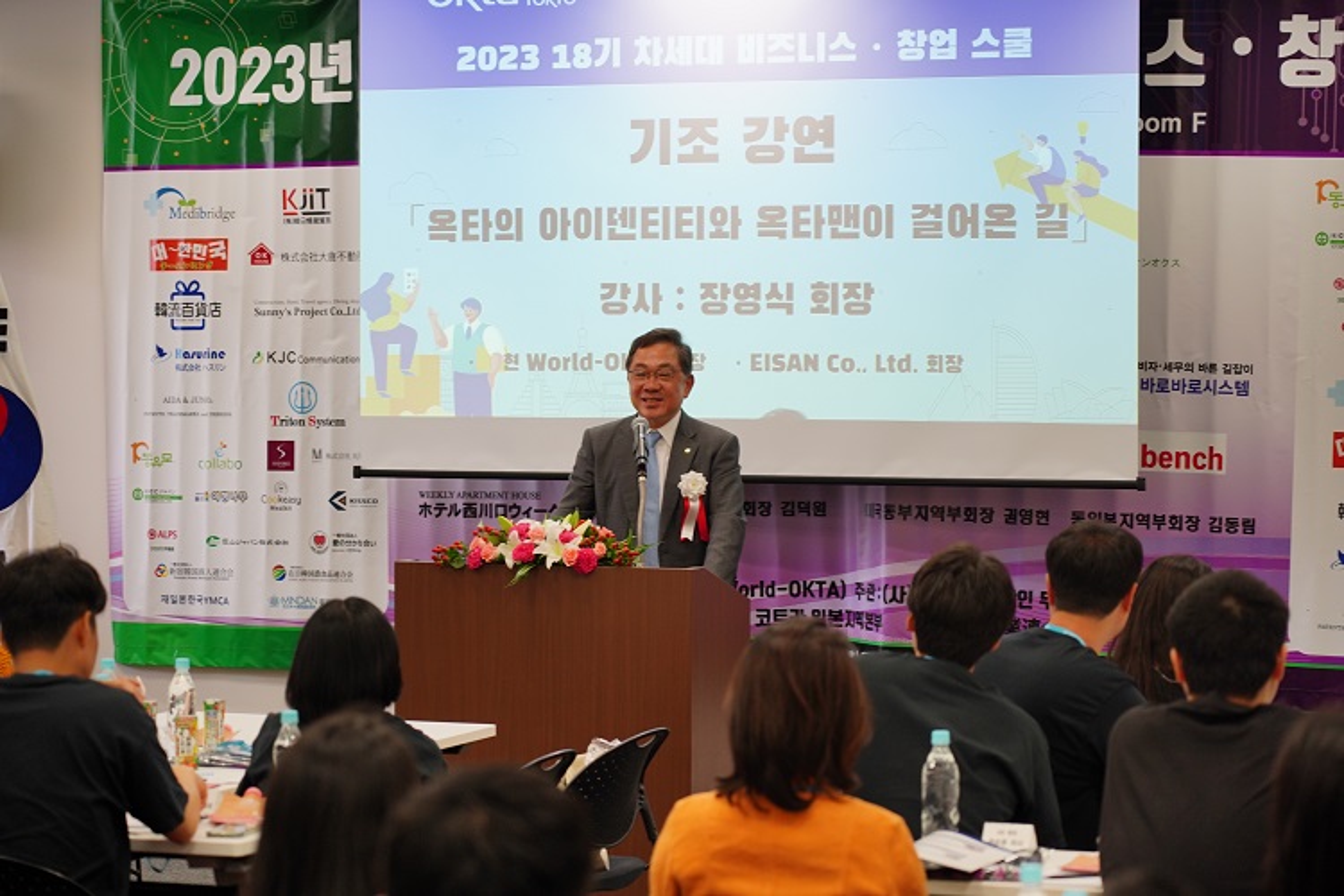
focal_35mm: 105
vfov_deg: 13.0
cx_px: 672
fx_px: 3920
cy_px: 448
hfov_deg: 19.5
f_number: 4
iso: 800
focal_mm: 105
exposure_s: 1/125
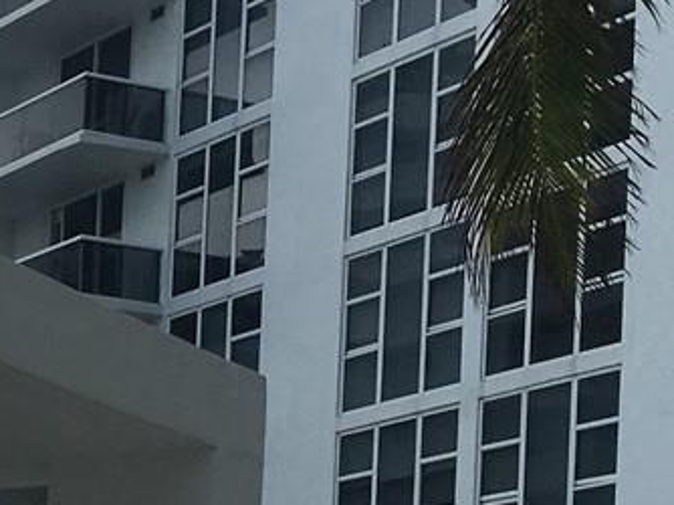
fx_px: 2704
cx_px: -440
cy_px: 883
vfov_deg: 10.1
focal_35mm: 139
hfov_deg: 13.1
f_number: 2.2
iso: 25
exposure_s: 1/2079
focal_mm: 4.15
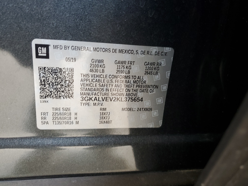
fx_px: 186
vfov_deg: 53.1
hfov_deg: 67.3
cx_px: 124
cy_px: 93
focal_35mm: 26
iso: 106
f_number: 1.5
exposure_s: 1/60.2
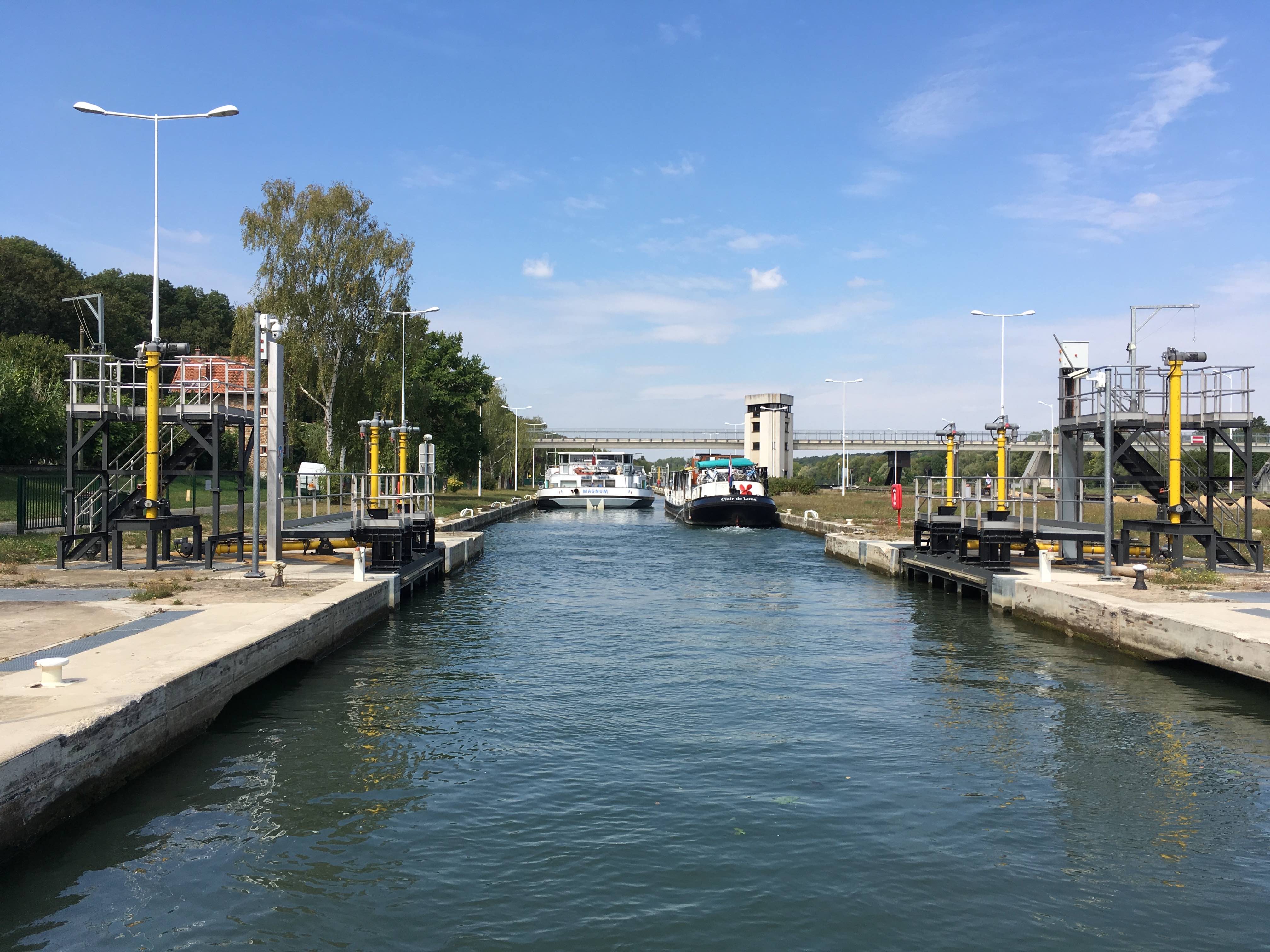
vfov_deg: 48.2
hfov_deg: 61.7
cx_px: 635
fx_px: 1064
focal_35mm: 29
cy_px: 476
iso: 25
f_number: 2.2
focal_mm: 4.15
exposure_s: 1/1241
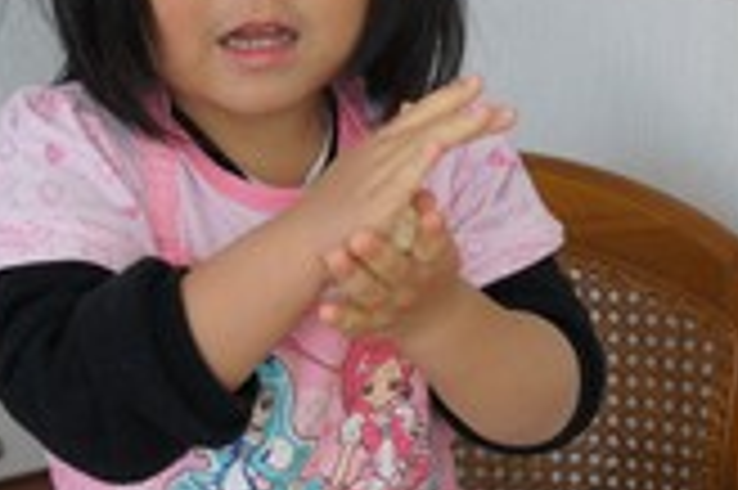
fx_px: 1868
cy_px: 315
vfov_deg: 14.9
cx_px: 518
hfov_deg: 22.2
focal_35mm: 91
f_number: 4.5
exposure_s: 1/160
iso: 500
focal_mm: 25
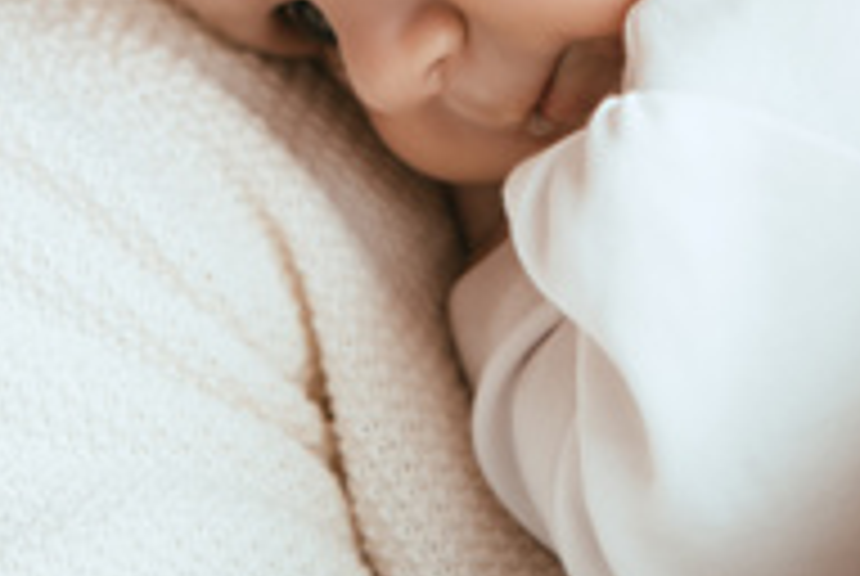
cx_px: 576
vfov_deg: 7.3
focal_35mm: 188
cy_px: -128
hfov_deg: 10.9
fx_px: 4498
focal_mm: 52
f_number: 3.2
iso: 100
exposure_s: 1/200
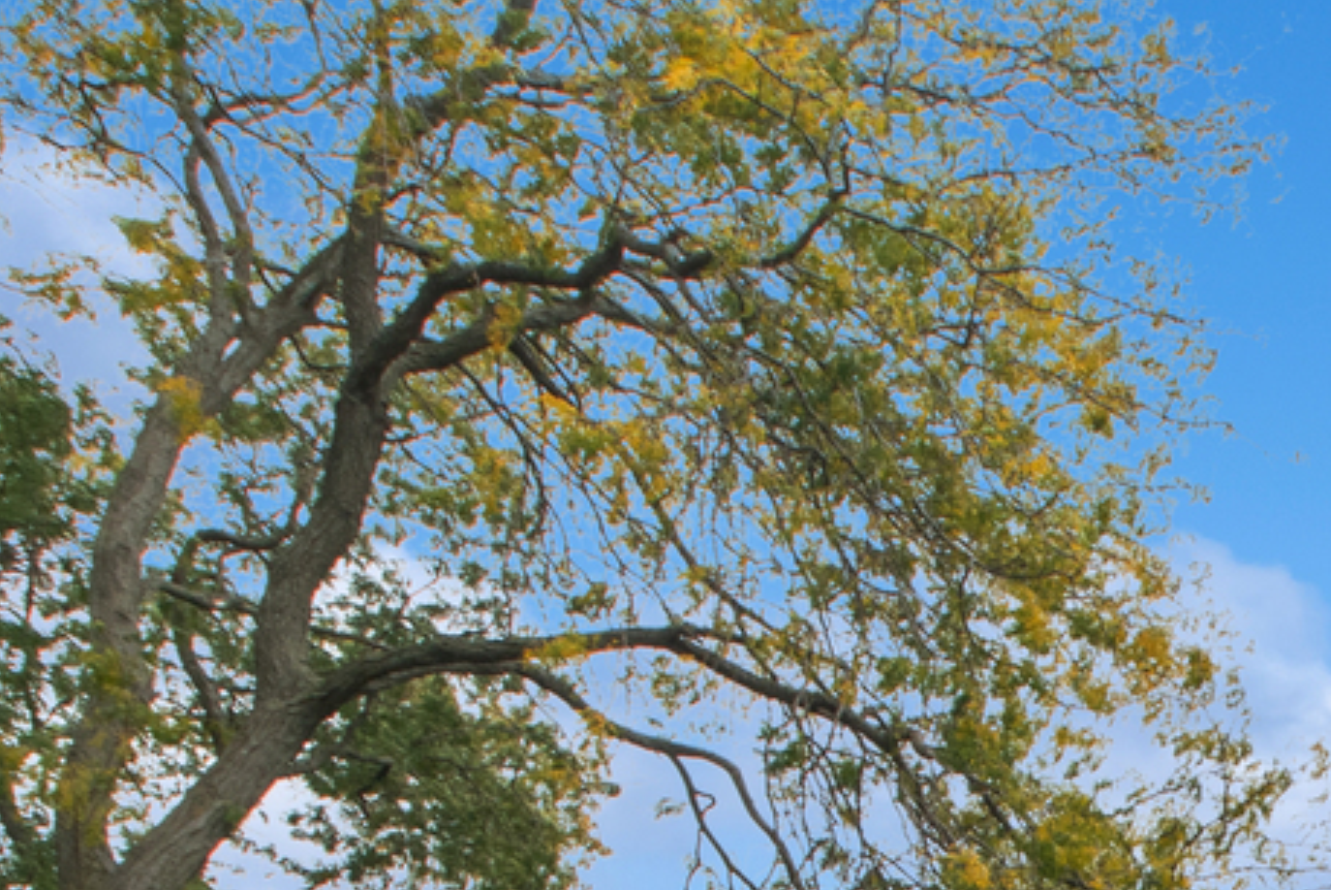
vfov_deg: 19.6
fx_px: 1961
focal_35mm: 53
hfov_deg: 29.4
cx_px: 1773
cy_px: 1562
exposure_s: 1/60
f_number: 9
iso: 250
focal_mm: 10
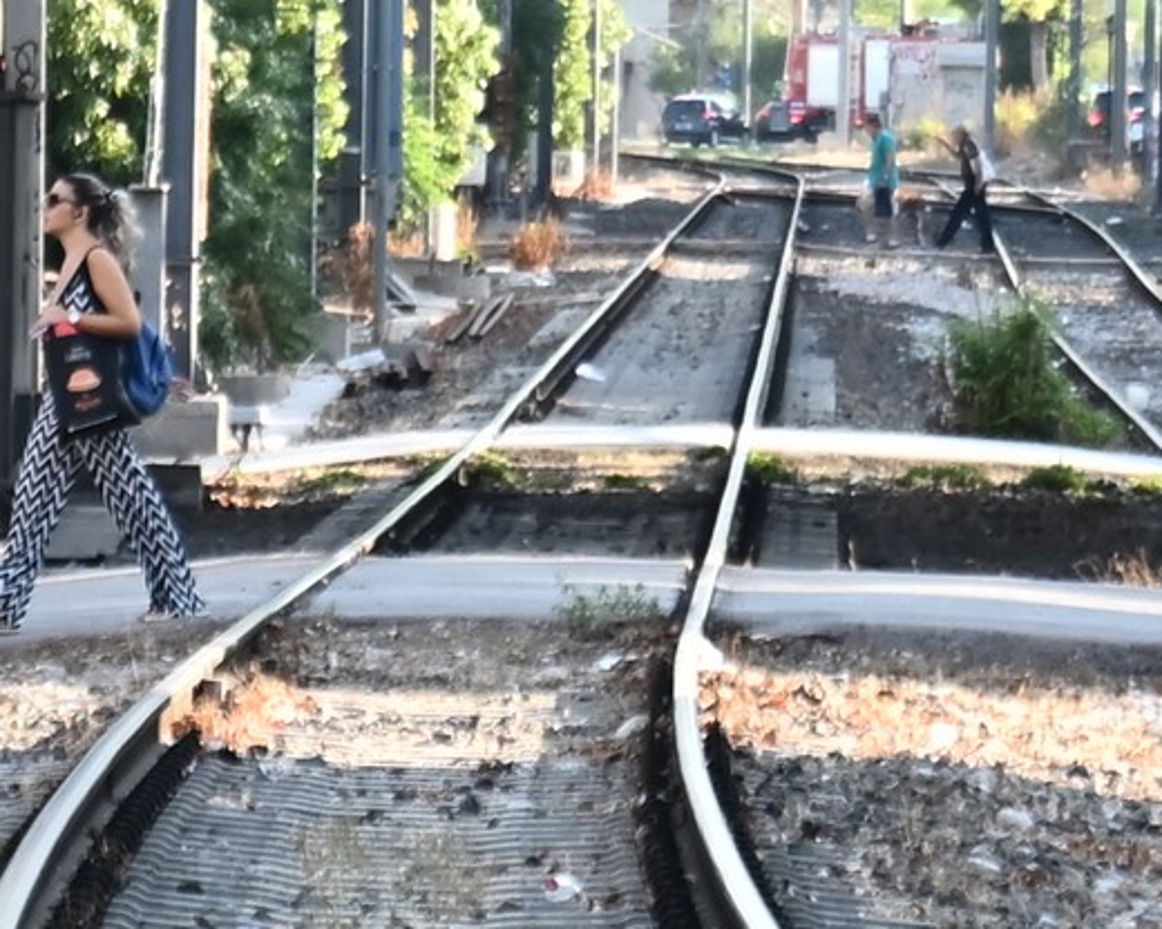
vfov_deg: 6.8
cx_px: 927
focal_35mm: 227
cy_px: 399
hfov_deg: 8.5
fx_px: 7807
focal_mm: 70
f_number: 4
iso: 400
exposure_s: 1/400
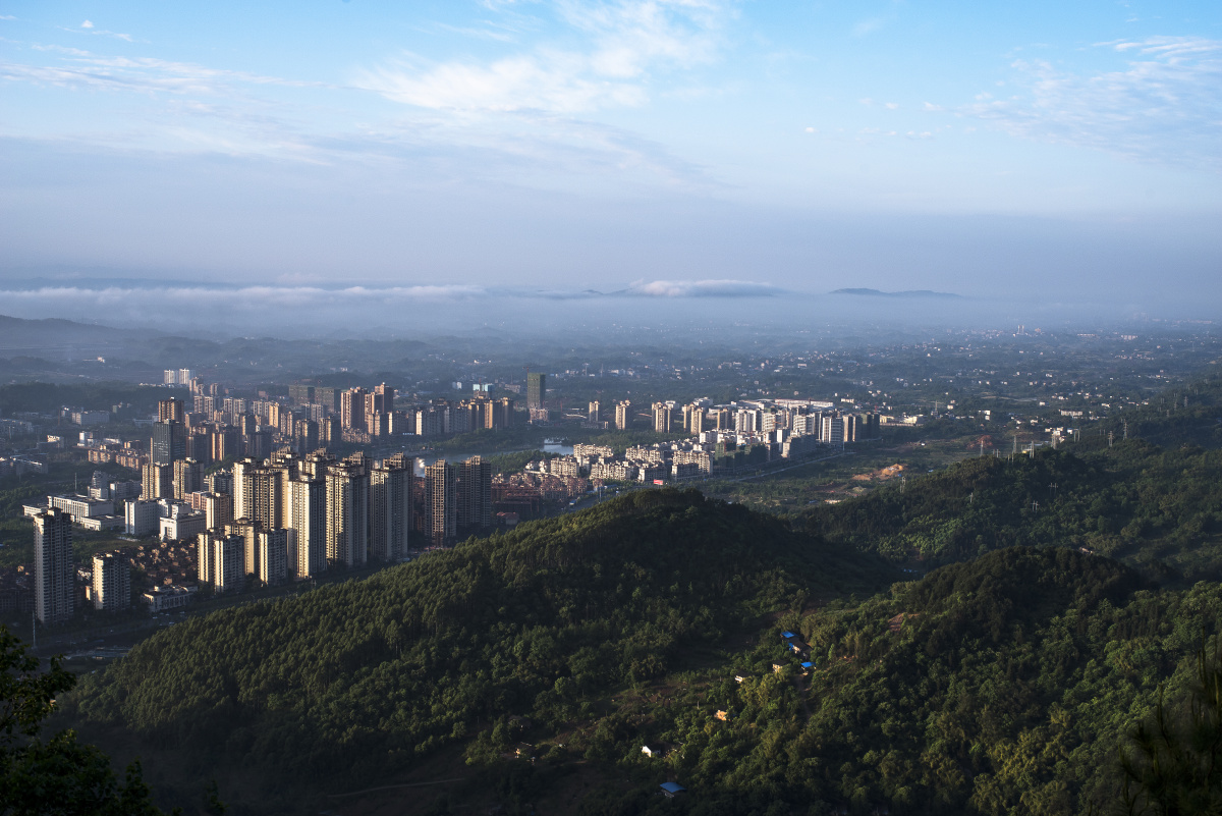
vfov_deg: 31.2
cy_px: 408
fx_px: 1460
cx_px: 611
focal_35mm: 43
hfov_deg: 45.4
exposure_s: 1/200
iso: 200
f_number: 9
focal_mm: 43
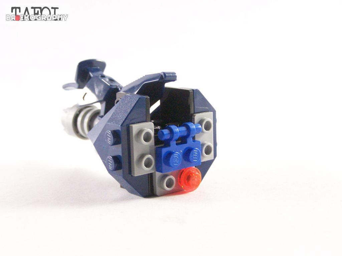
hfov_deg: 26.0
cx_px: 171
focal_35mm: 75
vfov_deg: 19.6
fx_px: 741
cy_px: 128
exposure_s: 1/60
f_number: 3.2
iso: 400
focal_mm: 12.4
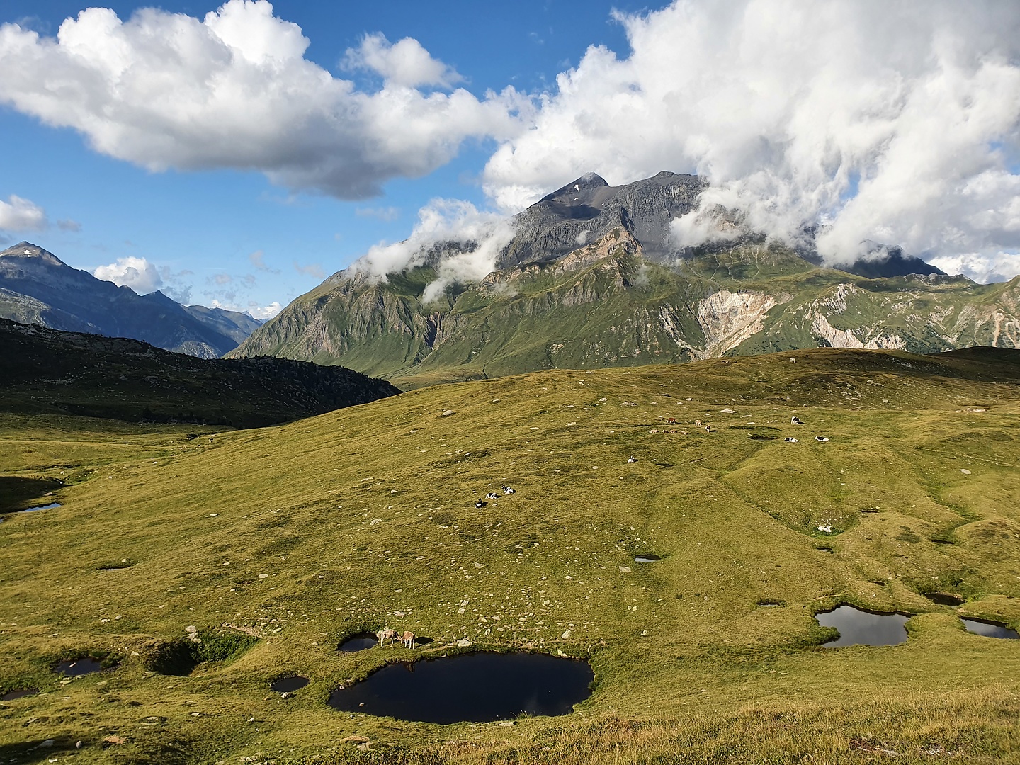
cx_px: 510
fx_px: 766
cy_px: 382
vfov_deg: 53.1
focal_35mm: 26
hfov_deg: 67.3
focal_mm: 4.32
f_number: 2.4
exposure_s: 1/1396
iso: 50
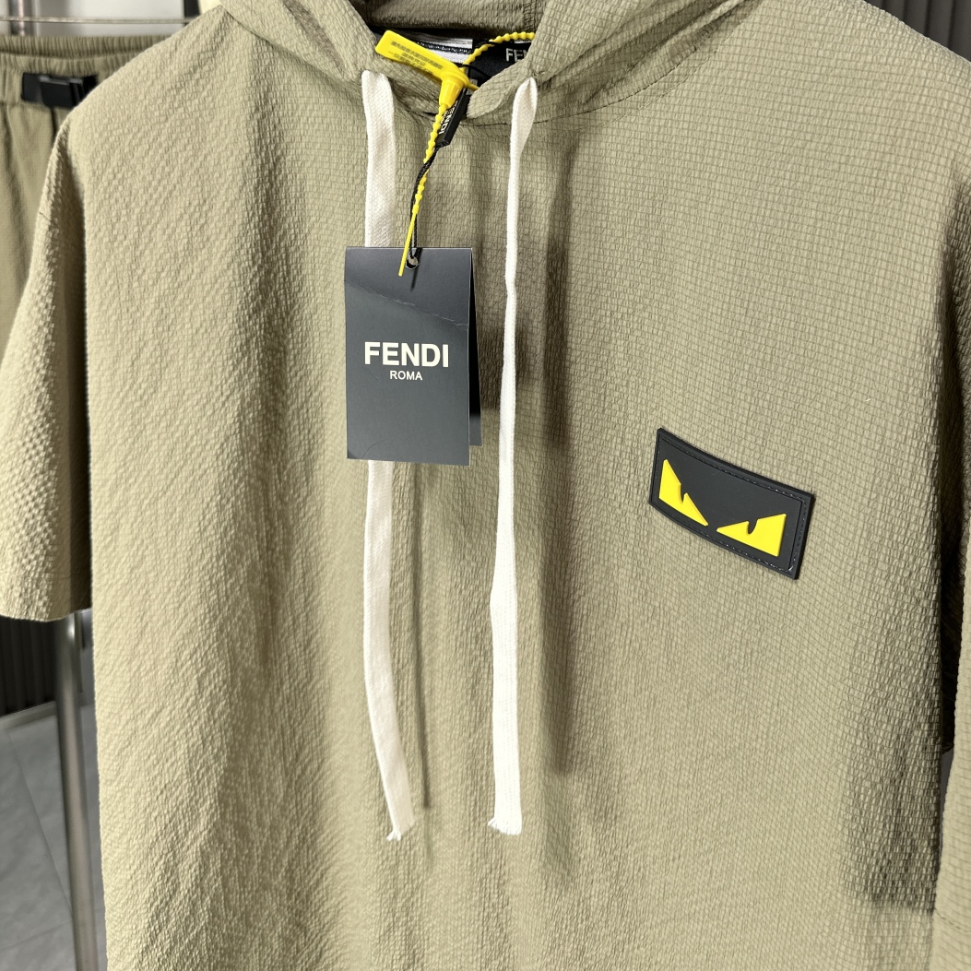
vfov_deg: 54.3
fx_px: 920
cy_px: 309
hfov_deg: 55.6
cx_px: 494
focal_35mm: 29
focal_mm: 6.86
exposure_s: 1/464
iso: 80
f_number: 1.78
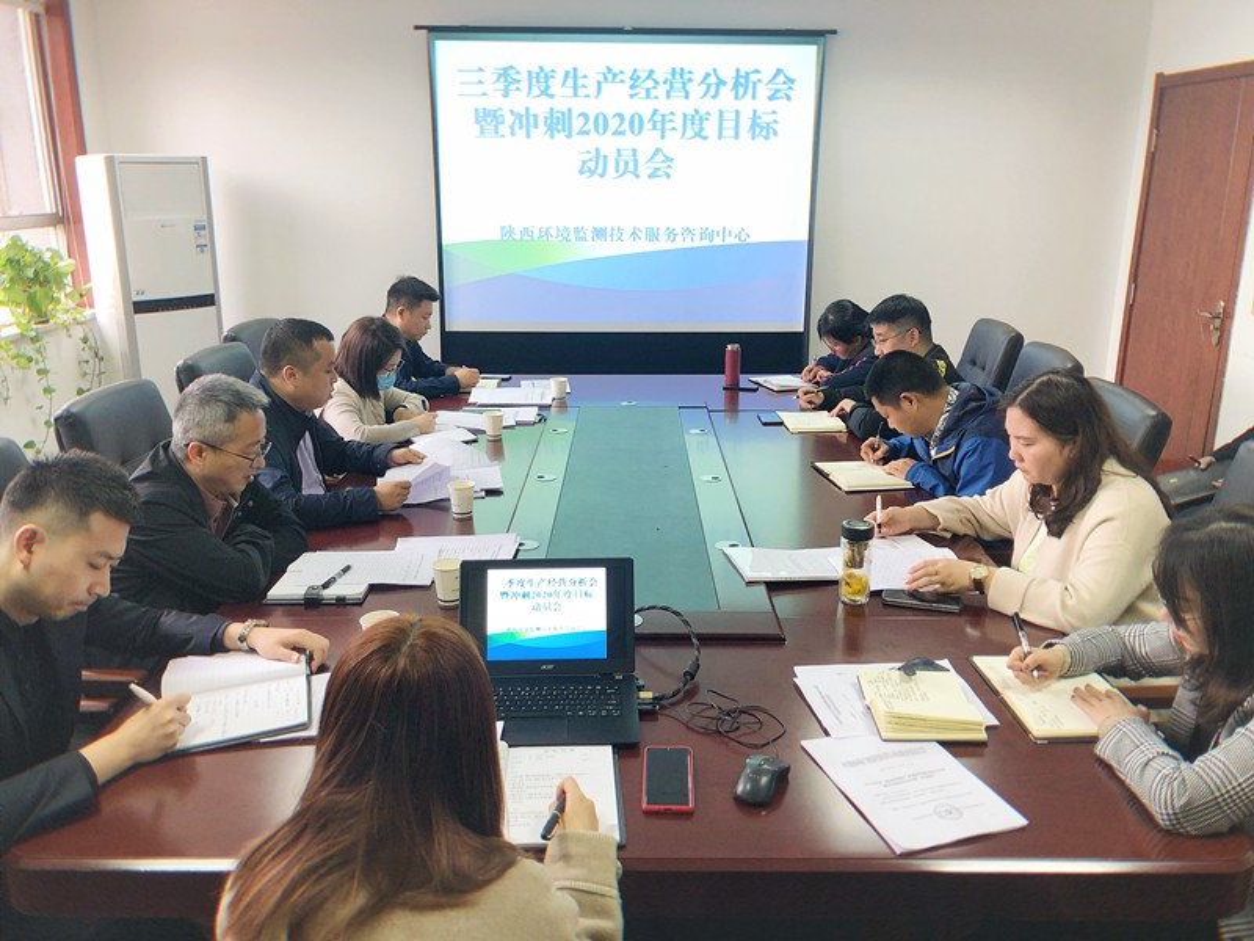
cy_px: 470
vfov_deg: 49.7
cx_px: 627
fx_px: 1014
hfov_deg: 63.4
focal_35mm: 28
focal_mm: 3.99
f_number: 1.8
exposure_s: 1/20
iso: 40
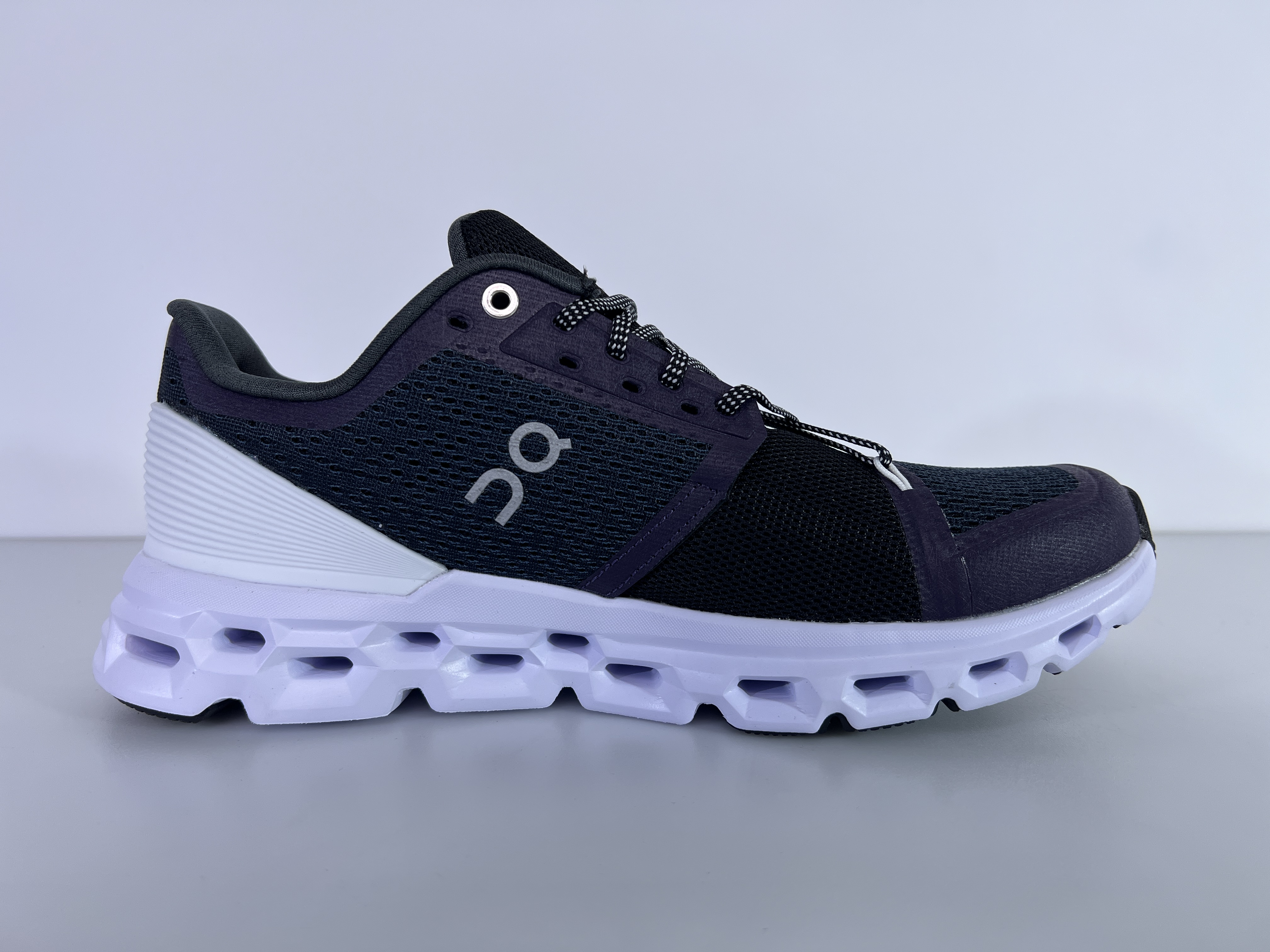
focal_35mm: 26
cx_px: 635
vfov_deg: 53.1
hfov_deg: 67.3
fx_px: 954
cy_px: 476
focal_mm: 5.7
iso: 50
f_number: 1.5
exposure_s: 1/1089
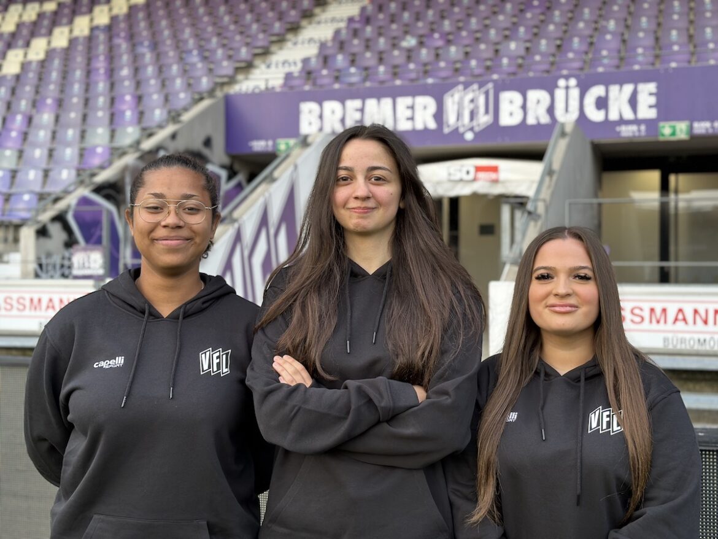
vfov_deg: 30.3
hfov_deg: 39.6
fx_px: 996
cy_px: 270
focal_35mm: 48
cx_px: 359
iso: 100
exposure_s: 1/121
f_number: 1.78
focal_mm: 6.86
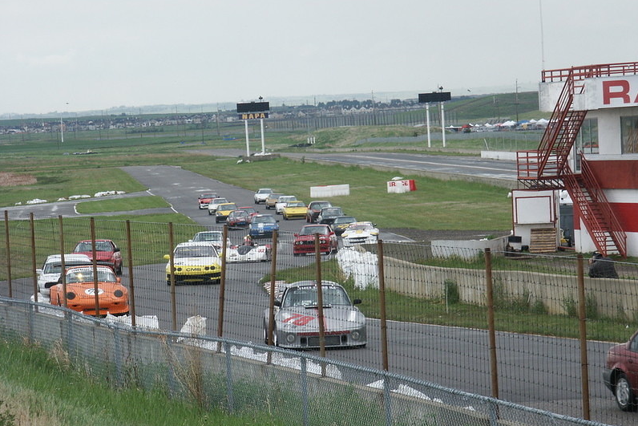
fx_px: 3704
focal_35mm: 209
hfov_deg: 9.8
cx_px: 319
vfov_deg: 6.6
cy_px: 232
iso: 100
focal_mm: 50.69
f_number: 6.7
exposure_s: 1/180
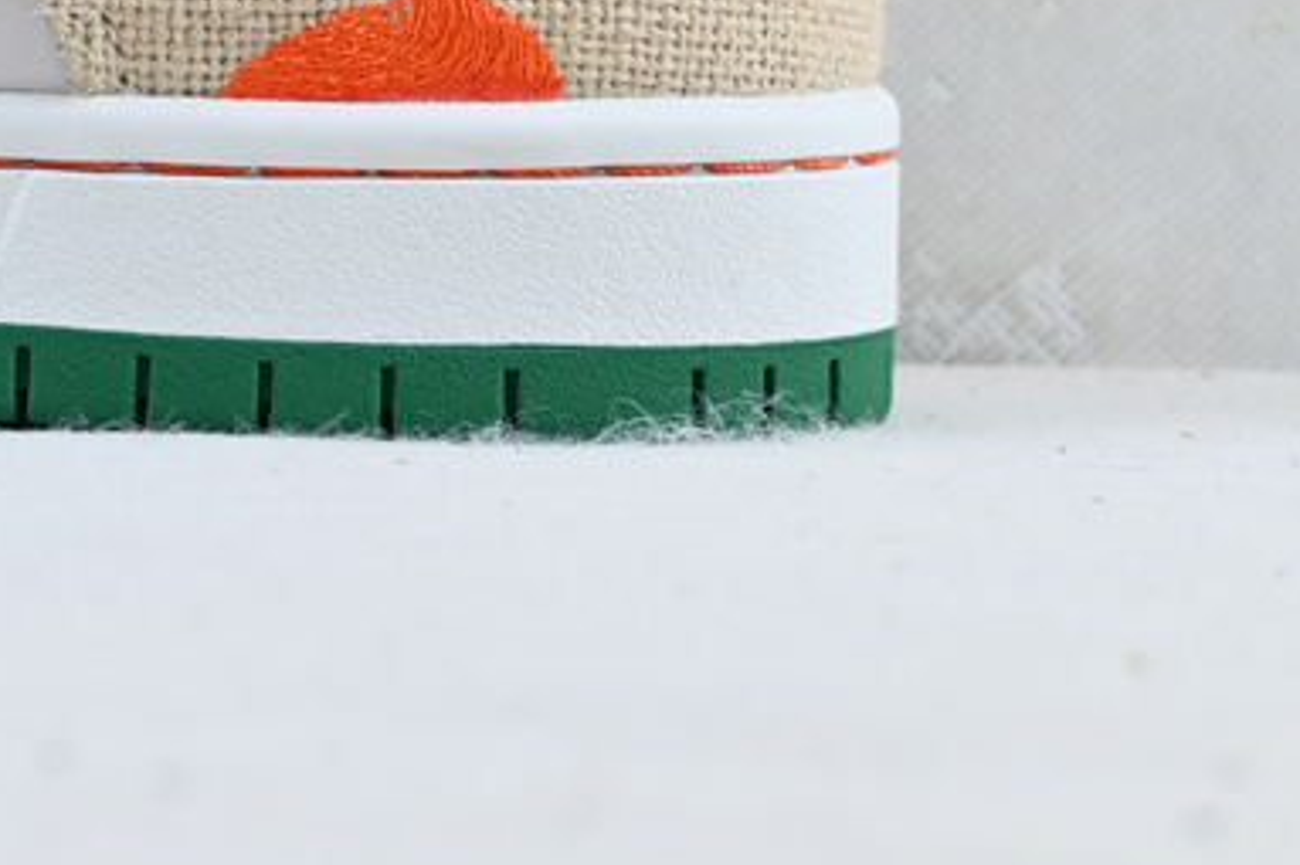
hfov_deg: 13.5
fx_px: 5174
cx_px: -645
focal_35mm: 143
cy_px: -292
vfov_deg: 9.4
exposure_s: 1/40
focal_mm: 30.5
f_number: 4.8
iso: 100
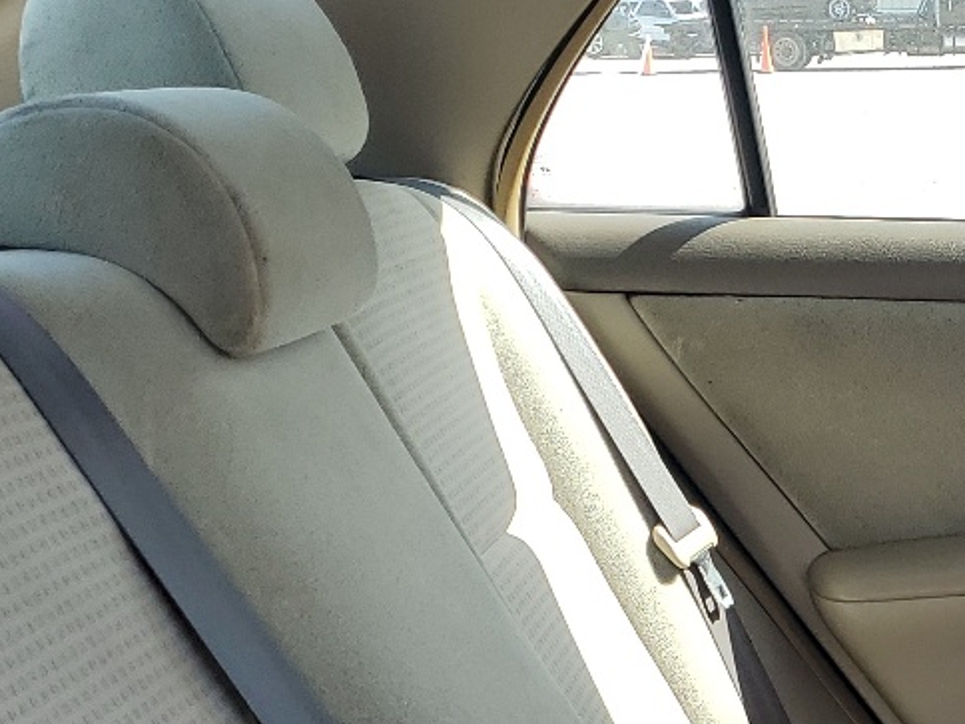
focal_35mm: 86
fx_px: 2397
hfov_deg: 21.9
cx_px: 971
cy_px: 907
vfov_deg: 16.4
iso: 50
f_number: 1.5
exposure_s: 1/625
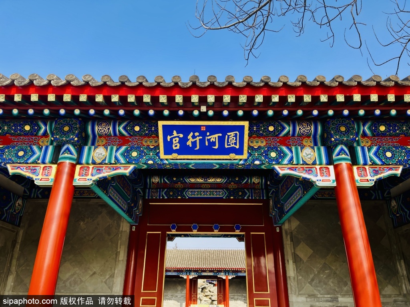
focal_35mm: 25
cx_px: 205
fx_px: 296
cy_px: 154
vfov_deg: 54.9
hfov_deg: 69.4
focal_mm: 5.1
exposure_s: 1/1370
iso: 32
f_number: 1.6
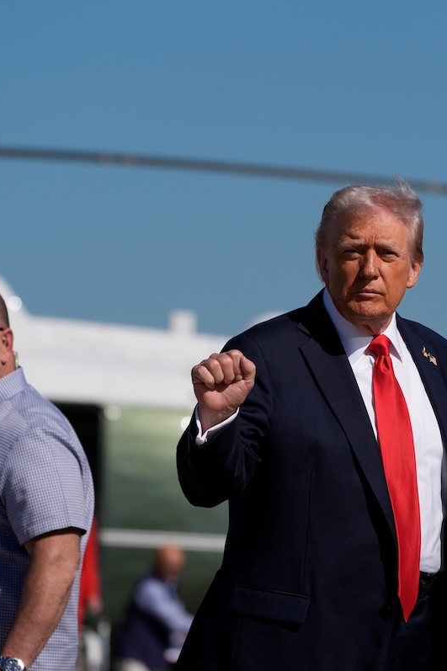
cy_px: 335
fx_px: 7434
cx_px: 345
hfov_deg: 3.4
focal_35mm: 399
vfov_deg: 5.2
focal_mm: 265
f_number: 7.1
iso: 250
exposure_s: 1/2500
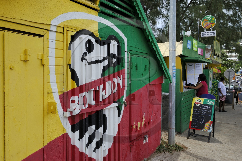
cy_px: 80
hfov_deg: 55.8
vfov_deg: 38.8
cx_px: 121
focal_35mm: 34
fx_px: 228
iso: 200
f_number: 16
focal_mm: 34
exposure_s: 1/160
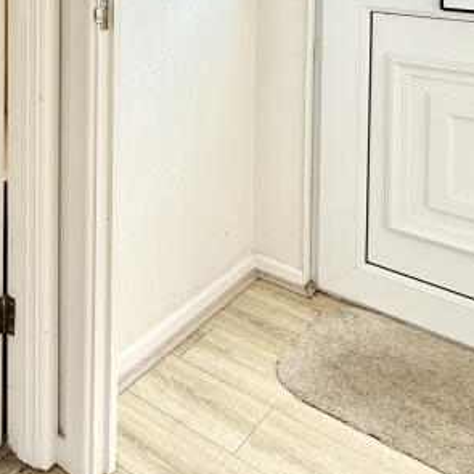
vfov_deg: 33.3
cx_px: -84
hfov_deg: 32.8
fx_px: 666
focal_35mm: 43
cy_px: -67
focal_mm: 2.22
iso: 64
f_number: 2.2
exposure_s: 1/99
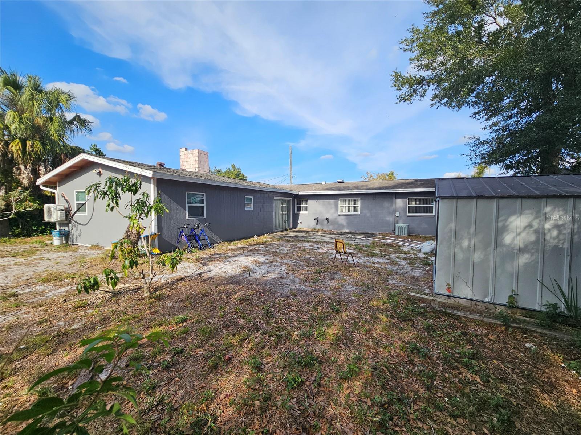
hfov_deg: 106.2
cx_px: 290
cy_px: 218
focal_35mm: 13
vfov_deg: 89.9
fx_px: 218
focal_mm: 2.2
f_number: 2.2
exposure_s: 1/1461
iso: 50
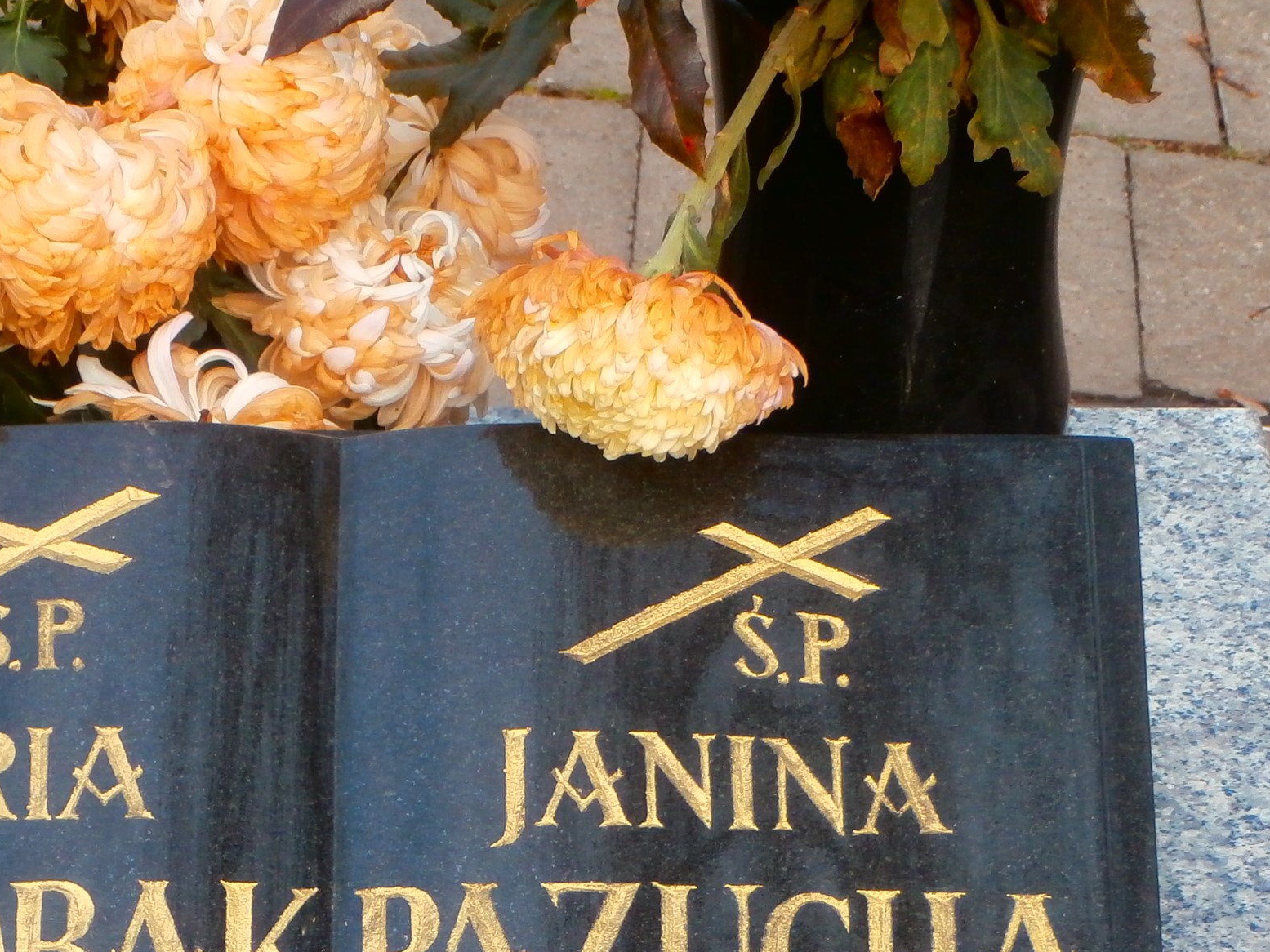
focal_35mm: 131
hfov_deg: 15.0
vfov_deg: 11.3
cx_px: 370
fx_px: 4806
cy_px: 777
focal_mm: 12.1
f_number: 4.7
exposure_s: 1/125
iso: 100
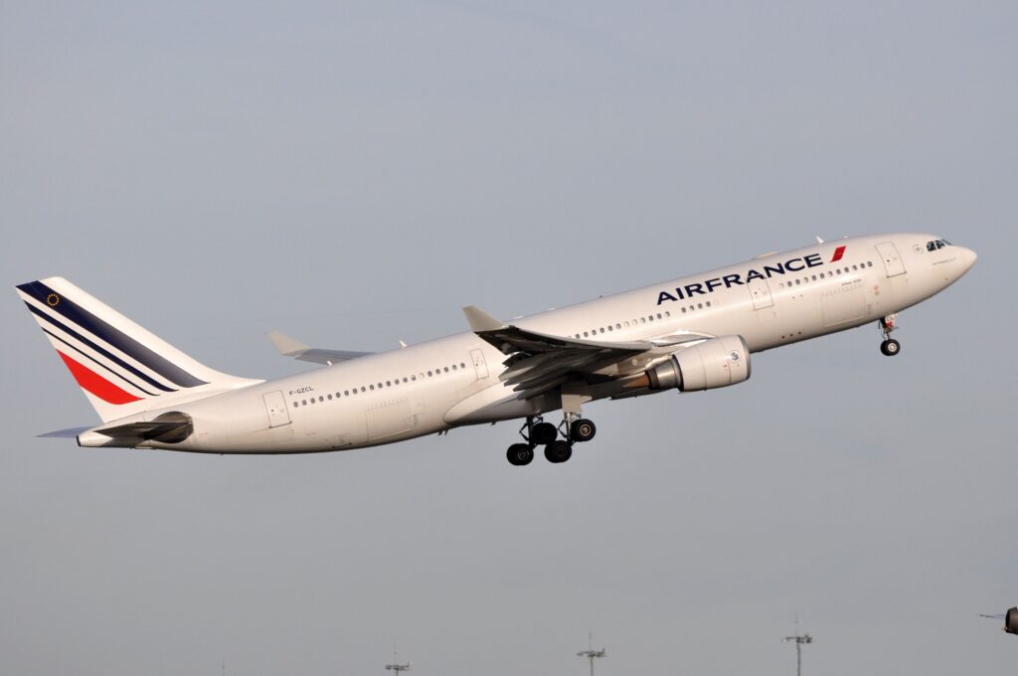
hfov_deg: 6.3
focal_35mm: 330
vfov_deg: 4.2
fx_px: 9320
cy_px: 338
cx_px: 509
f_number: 6.3
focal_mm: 220
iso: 320
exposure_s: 1/2000
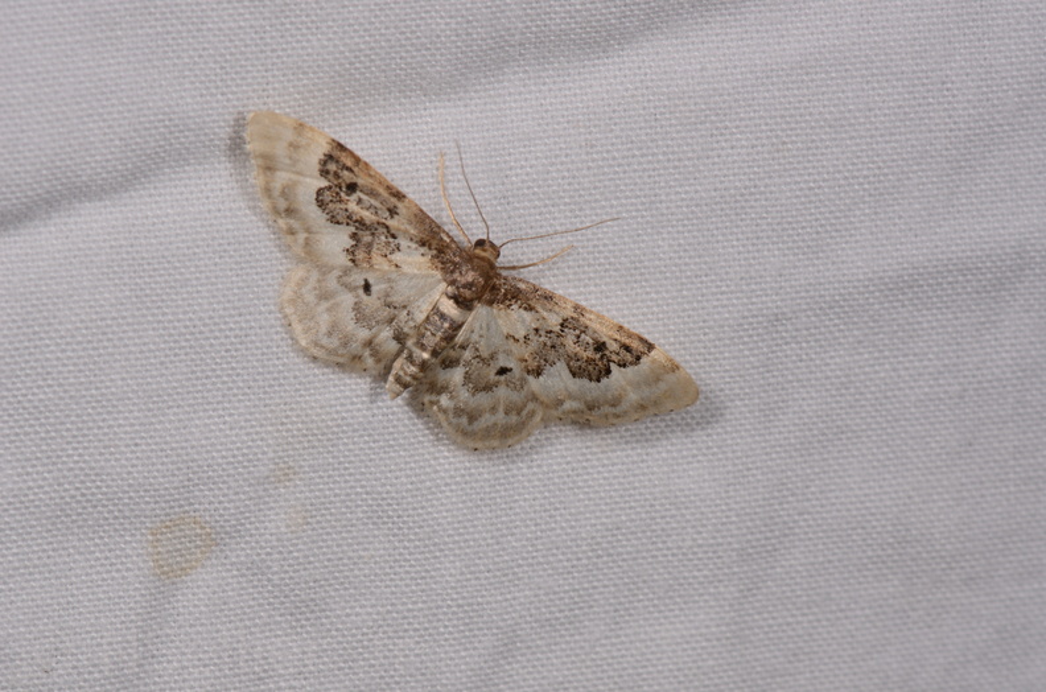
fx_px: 3696
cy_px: 346
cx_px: 523
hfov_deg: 16.1
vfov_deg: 10.7
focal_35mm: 128
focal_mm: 85
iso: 100
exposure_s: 1/60
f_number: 25
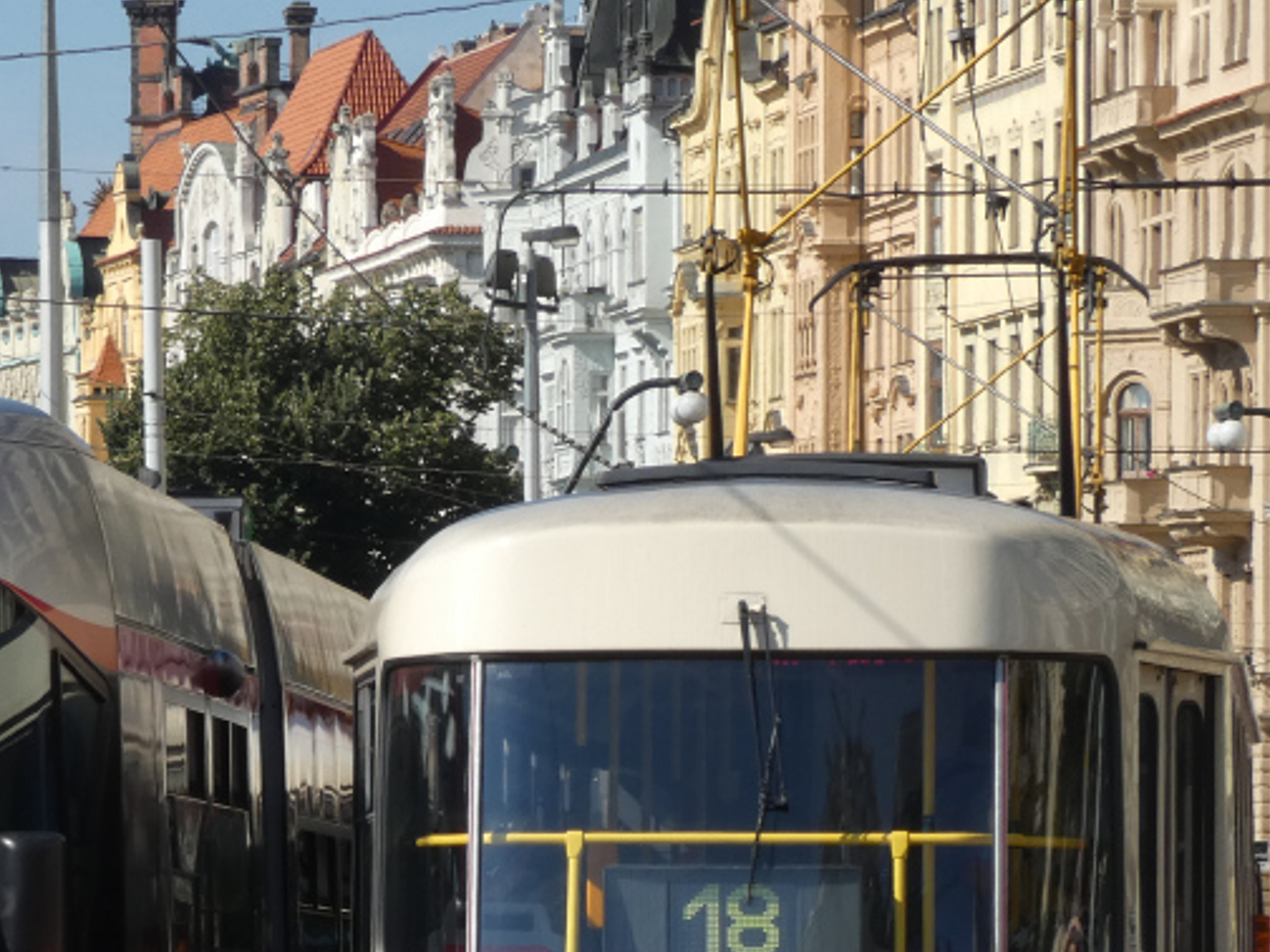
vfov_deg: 5.4
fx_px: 10053
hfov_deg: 7.2
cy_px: 713
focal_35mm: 274
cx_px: 265
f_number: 5
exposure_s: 1/500
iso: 80
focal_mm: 20.5
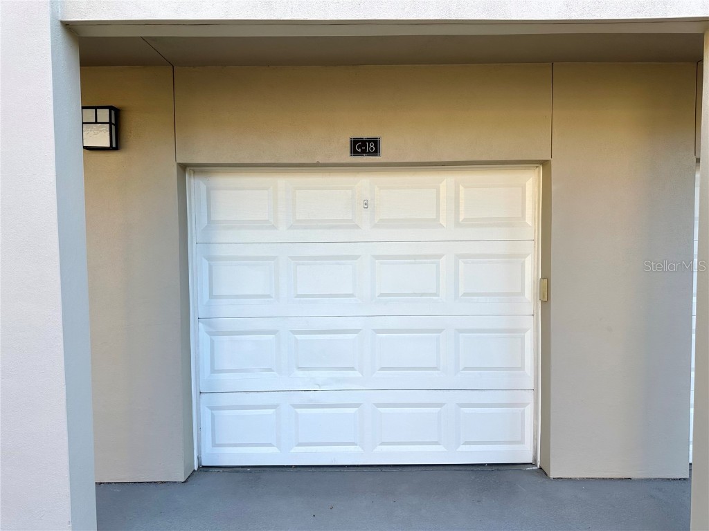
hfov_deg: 71.6
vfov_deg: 56.8
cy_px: 266
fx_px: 492
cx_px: 354
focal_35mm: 24
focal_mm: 6.86
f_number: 1.78
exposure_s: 1/623
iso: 80
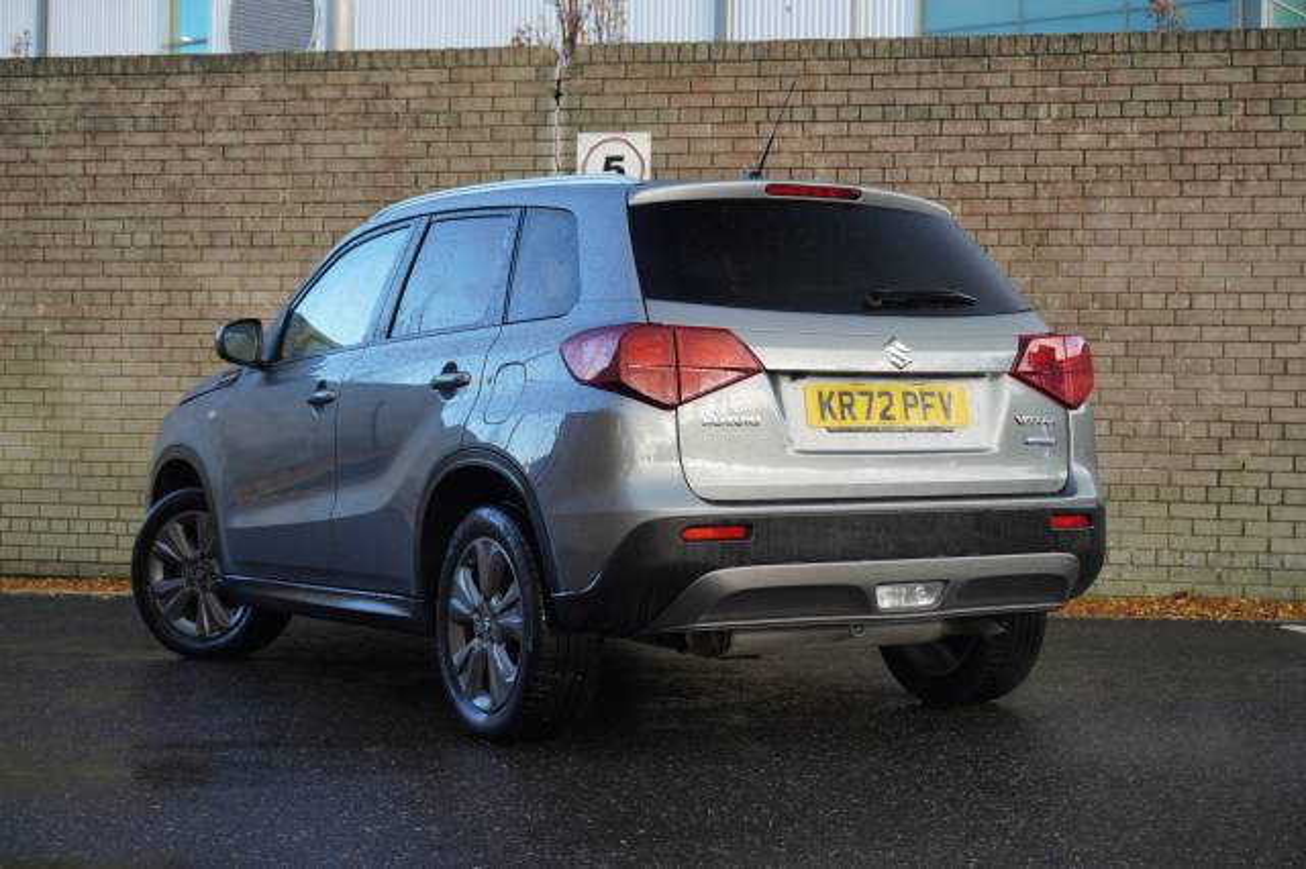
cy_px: 434
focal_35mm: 57
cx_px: 653
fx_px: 2067
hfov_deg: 35.1
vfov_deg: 23.8
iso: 320
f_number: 5.6
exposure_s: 1/160
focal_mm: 38
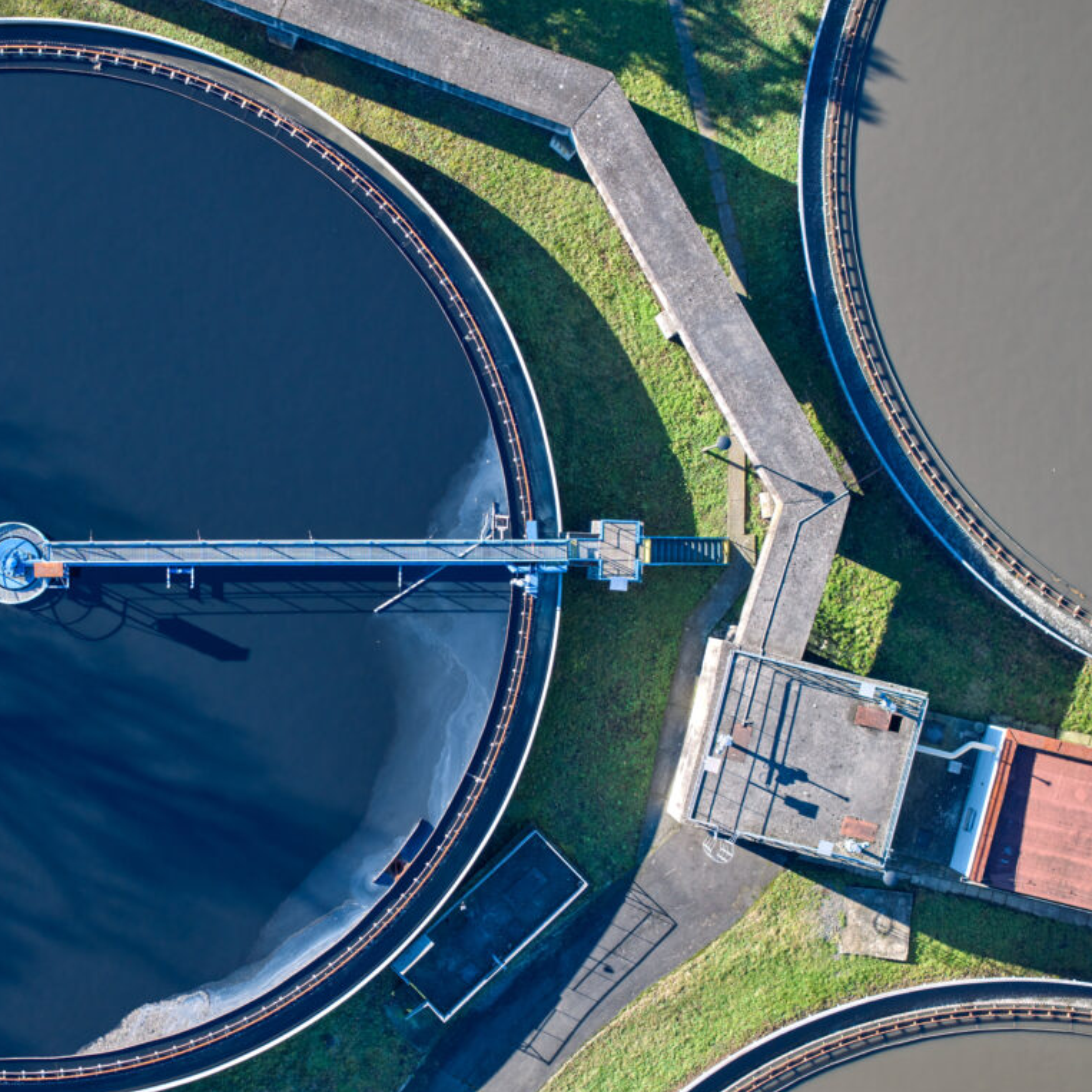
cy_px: 548
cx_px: 384
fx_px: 2962
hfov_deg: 20.8
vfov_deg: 20.9
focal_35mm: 83
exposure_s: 1/200
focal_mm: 19.4
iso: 100
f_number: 2.8
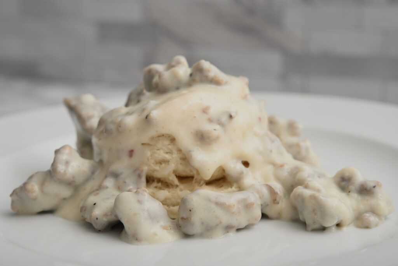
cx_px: 199
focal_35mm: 75
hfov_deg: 27.0
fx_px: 829
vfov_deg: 18.2
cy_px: 133
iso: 100
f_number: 8
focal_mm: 75
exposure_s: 1/200
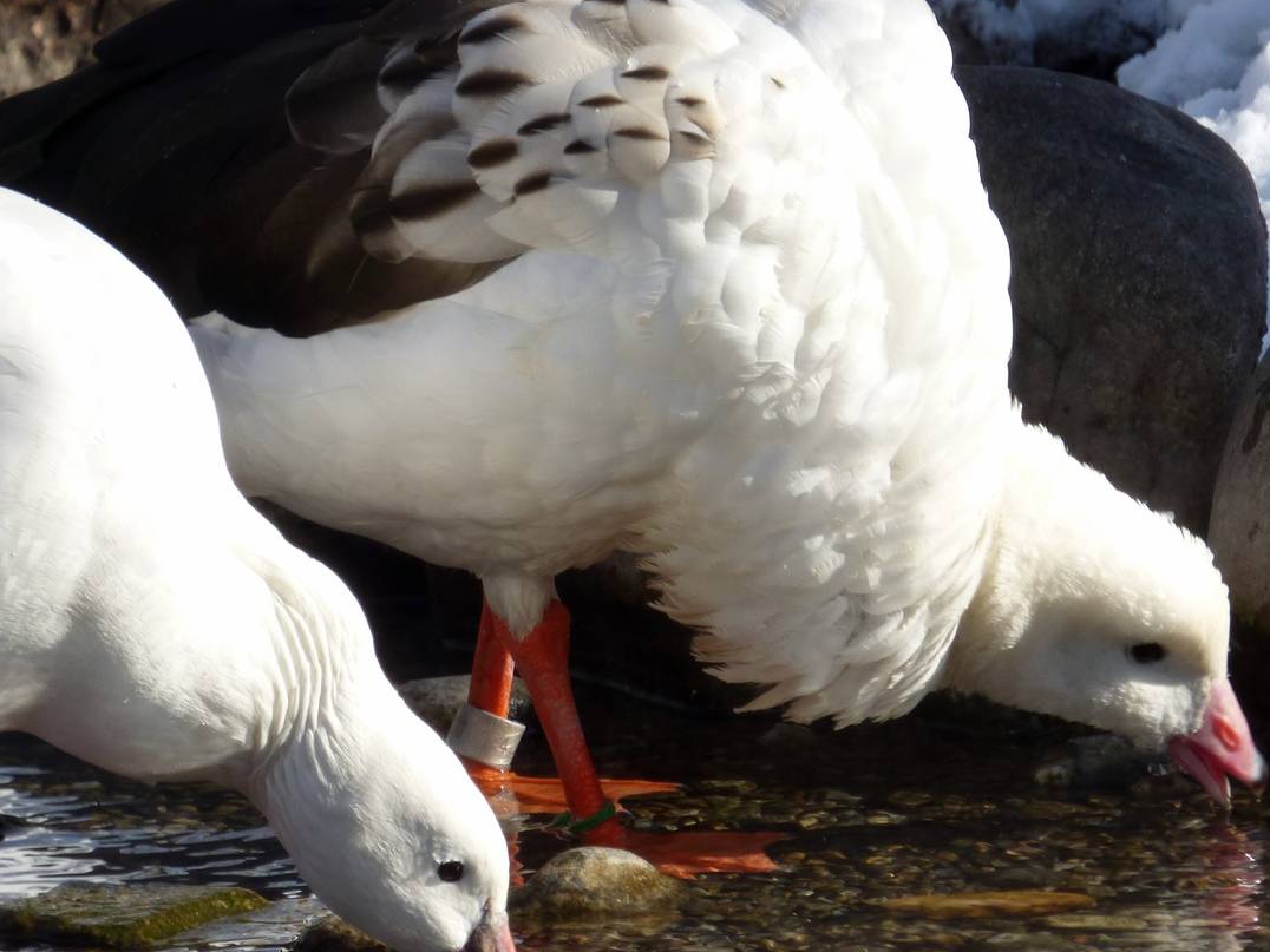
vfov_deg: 1.5
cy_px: 491
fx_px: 35294
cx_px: 425
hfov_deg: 2.1
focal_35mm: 962
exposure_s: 1/250
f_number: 5.6
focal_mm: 105.38
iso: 100
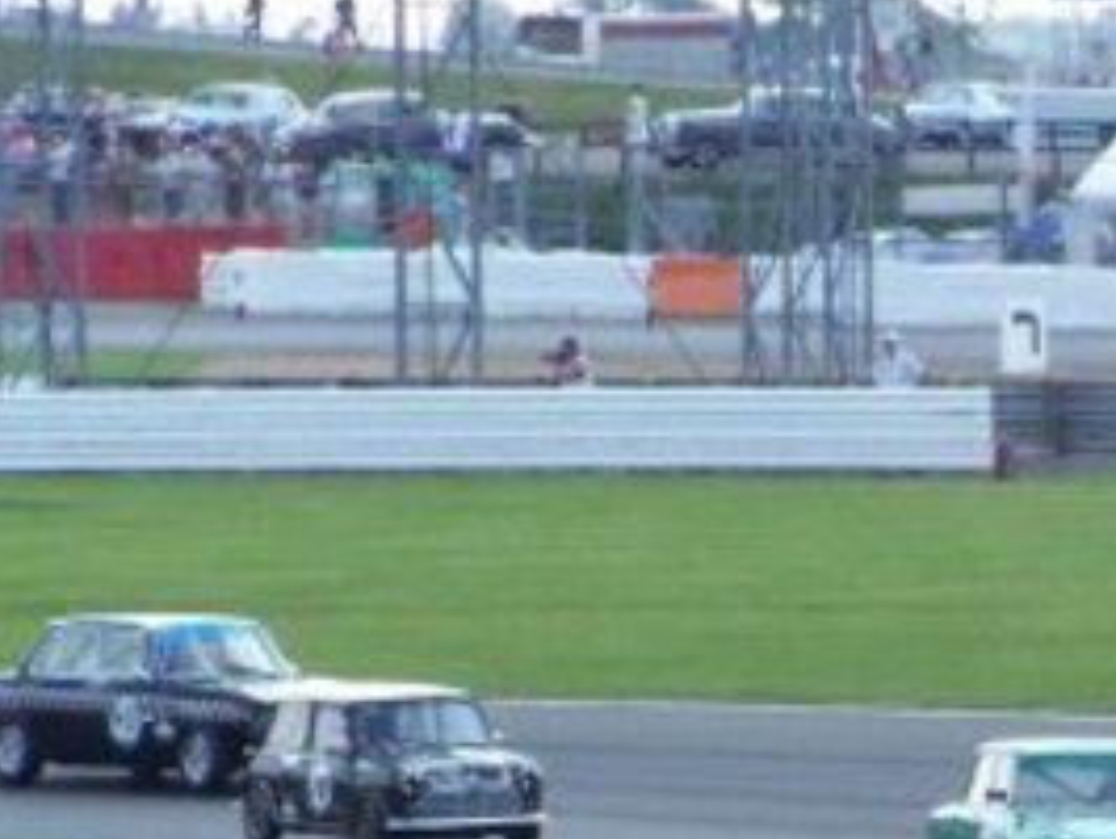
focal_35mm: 524
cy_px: 923
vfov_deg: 2.8
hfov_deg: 3.8
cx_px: 1007
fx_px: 16909
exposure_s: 1/750
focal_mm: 36.2
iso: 200
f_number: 4.5
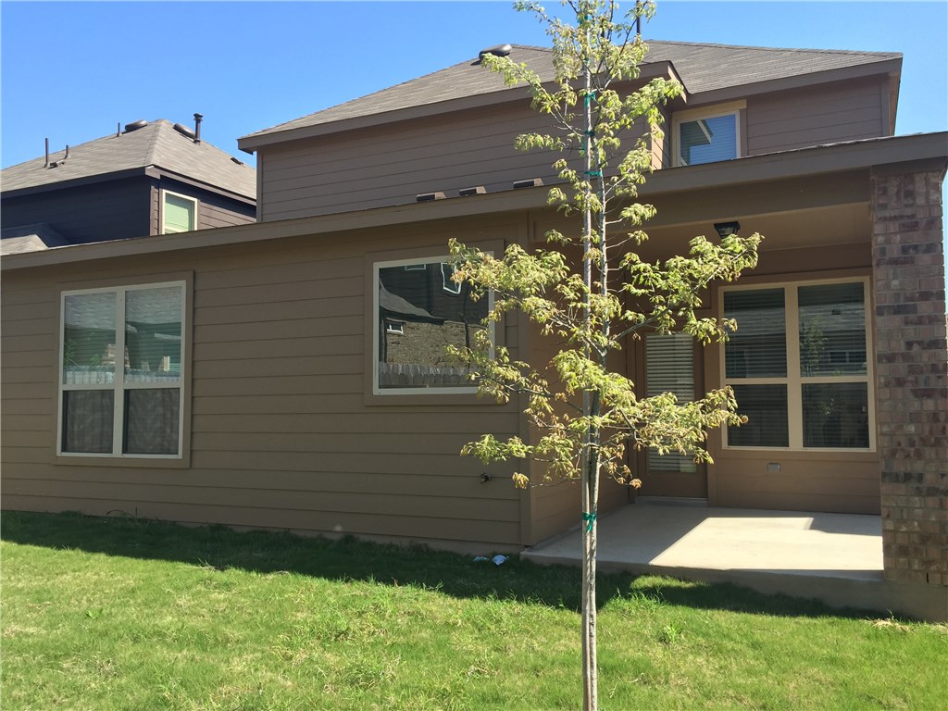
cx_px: 474
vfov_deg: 48.2
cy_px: 356
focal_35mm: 29
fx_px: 794
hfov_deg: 61.7
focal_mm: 4.15
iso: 32
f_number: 2.2
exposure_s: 1/842
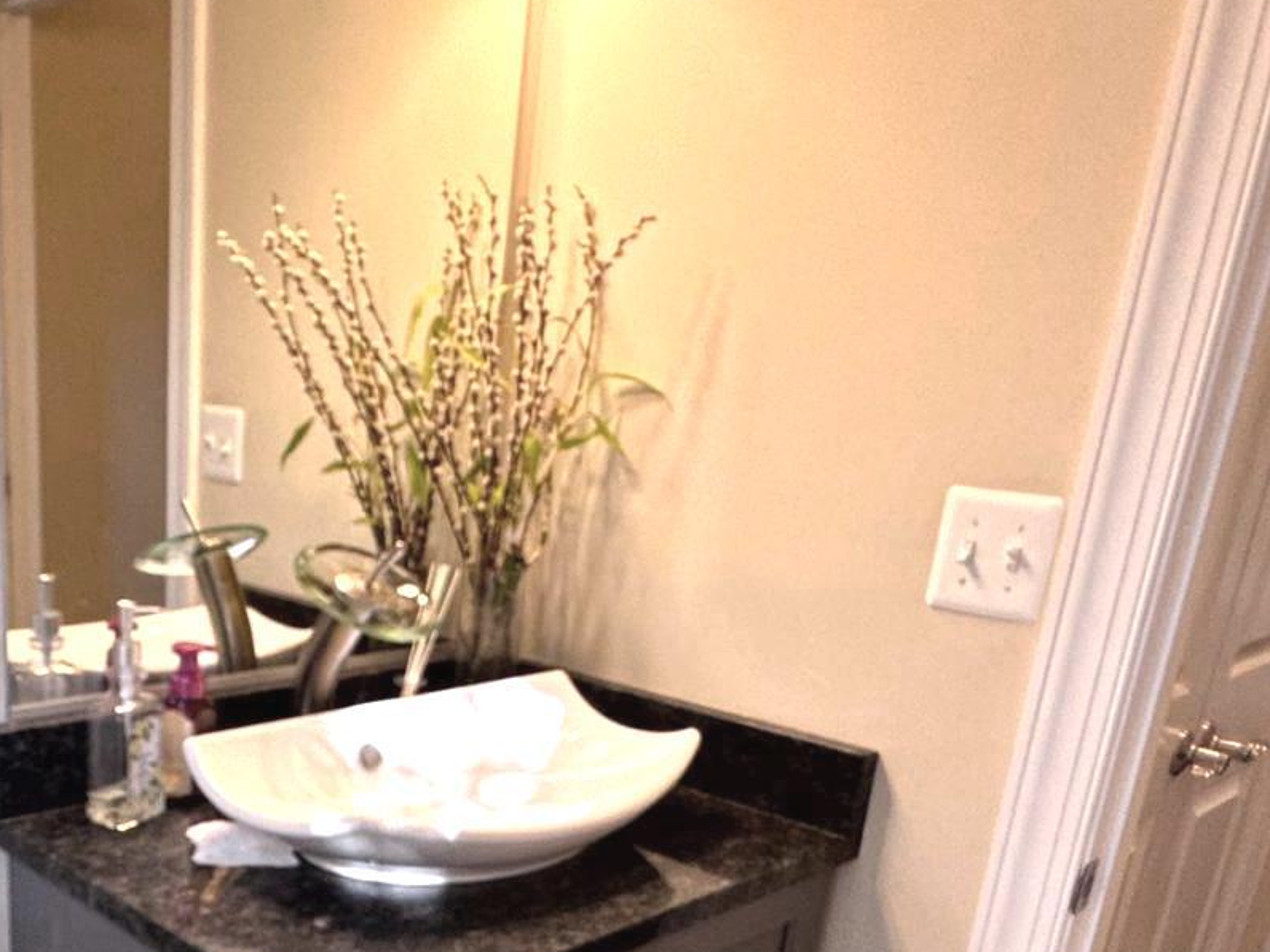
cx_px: 301
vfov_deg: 37.9
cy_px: 793
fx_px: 1321
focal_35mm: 36
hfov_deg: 49.1
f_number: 2.2
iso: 125
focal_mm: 2.22
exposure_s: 1/120
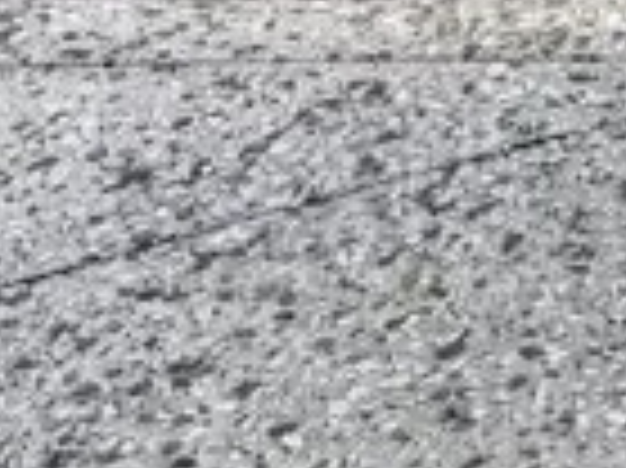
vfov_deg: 10.4
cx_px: 1464
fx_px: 2367
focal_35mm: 131
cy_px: -466
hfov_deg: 12.2
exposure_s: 1/300
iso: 50
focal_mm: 5.96
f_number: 1.6
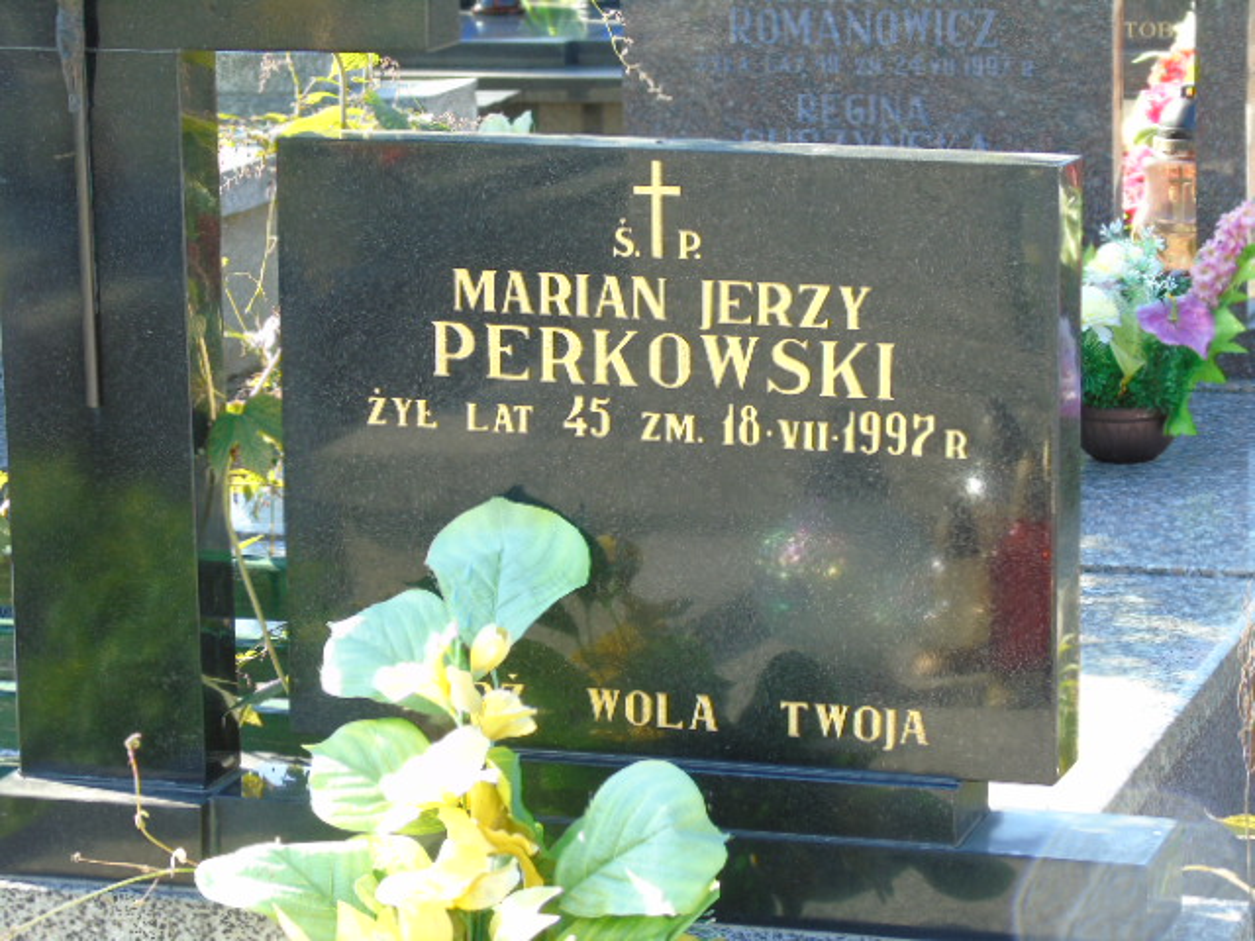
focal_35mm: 124
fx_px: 4496
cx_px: 628
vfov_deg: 12.0
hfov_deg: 15.9
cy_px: 470
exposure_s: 1/50
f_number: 4.6
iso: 80
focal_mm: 22
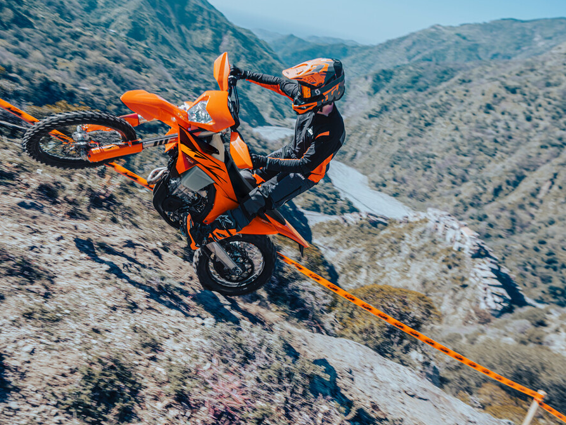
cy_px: 213
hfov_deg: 56.8
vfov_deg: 44.2
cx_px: 286
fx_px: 523
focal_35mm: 32
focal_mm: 29
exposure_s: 1/250
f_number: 5.6
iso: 32
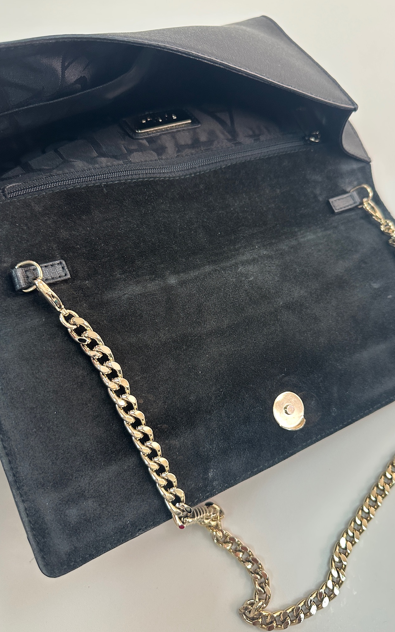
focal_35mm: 26
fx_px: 448
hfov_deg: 47.5
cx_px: 218
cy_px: 316
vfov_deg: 70.4
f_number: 1.78
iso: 200
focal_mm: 6.86
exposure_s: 1/100
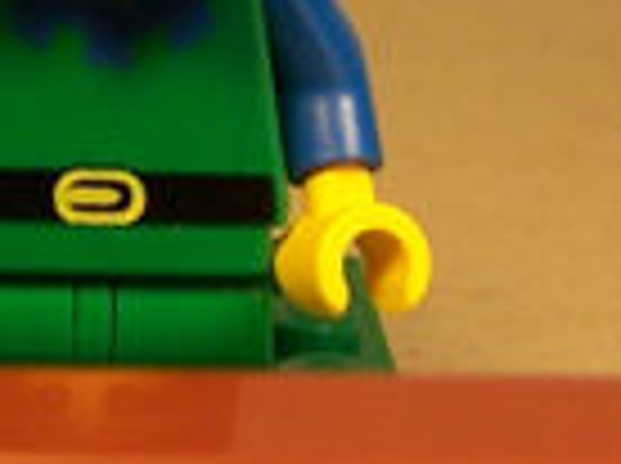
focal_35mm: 221
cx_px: 36
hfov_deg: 8.9
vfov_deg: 6.7
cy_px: 5
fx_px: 3958
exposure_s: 1/90
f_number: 2.8
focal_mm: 6.3
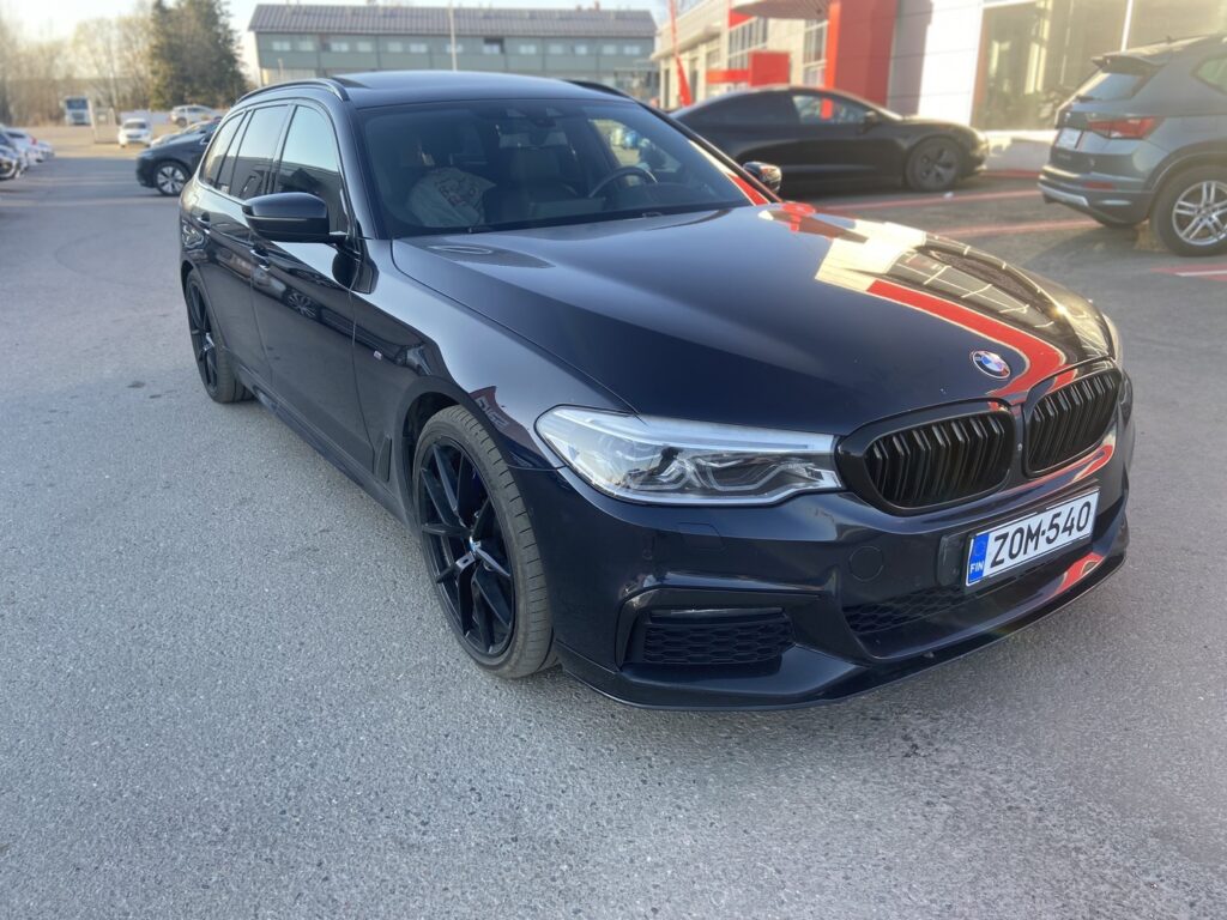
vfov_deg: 53.1
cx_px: 614
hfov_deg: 67.3
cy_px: 460
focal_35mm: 26
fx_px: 922
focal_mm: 4.25
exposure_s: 1/214
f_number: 1.8
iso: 32
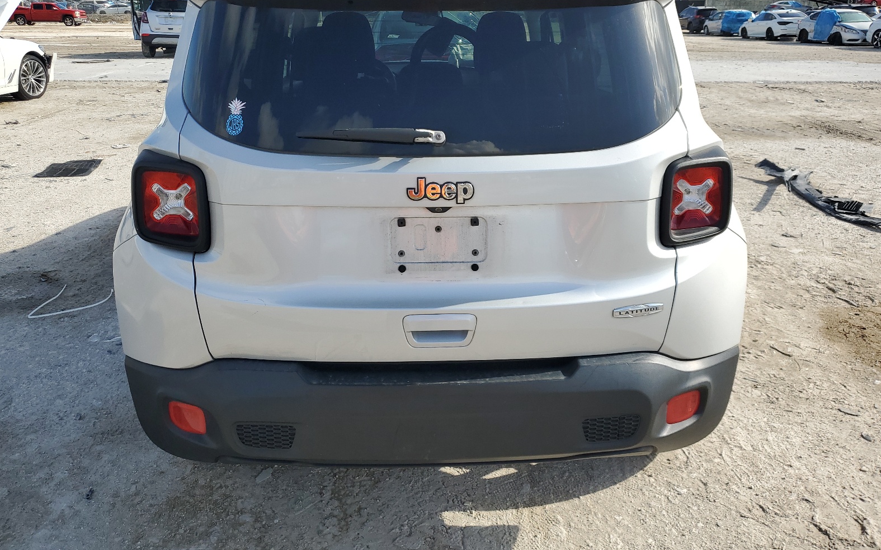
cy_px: 220
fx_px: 672
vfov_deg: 44.3
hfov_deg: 66.5
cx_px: 443
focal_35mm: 28
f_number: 1.5
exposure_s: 1/2000
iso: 50
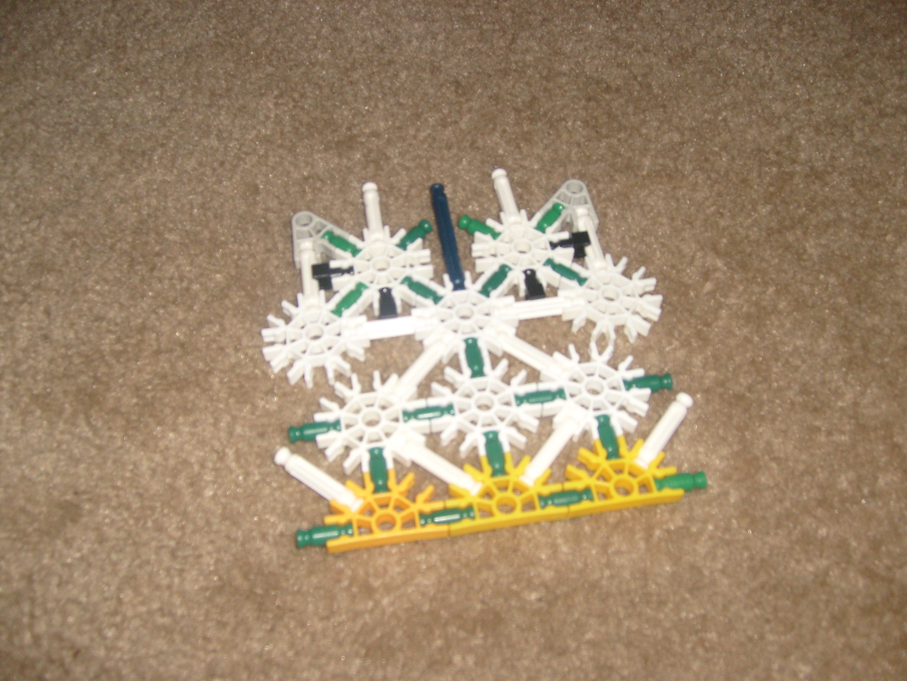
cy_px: 340
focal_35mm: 35
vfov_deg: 40.7
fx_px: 917
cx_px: 454
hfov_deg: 52.6
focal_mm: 5.8
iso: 100
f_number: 2.8
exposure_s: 1/45
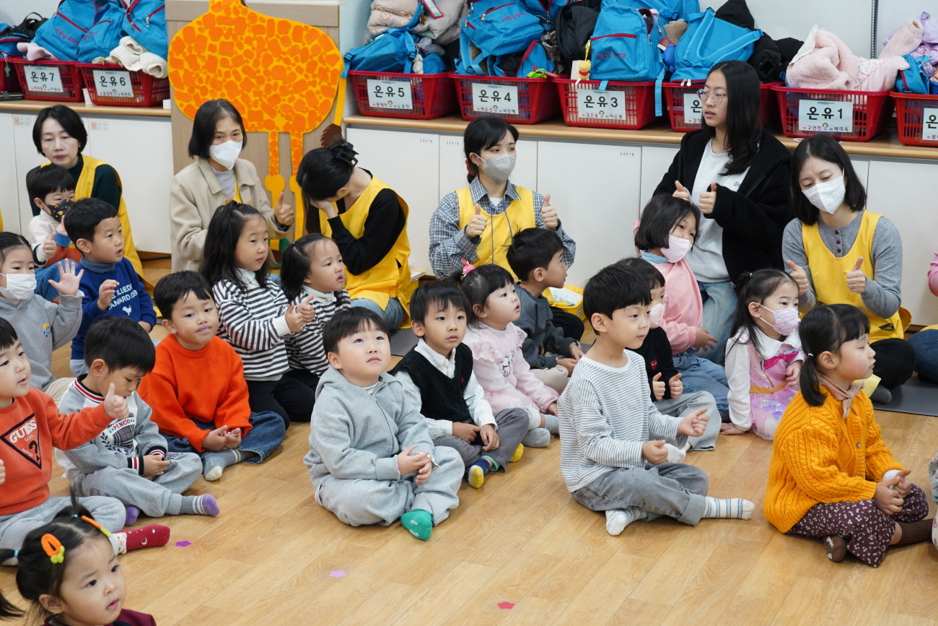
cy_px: 313
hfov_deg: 33.4
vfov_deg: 22.6
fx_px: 1563
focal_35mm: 60
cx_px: 469
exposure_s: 1/80
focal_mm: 60
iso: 2500
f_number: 5.6
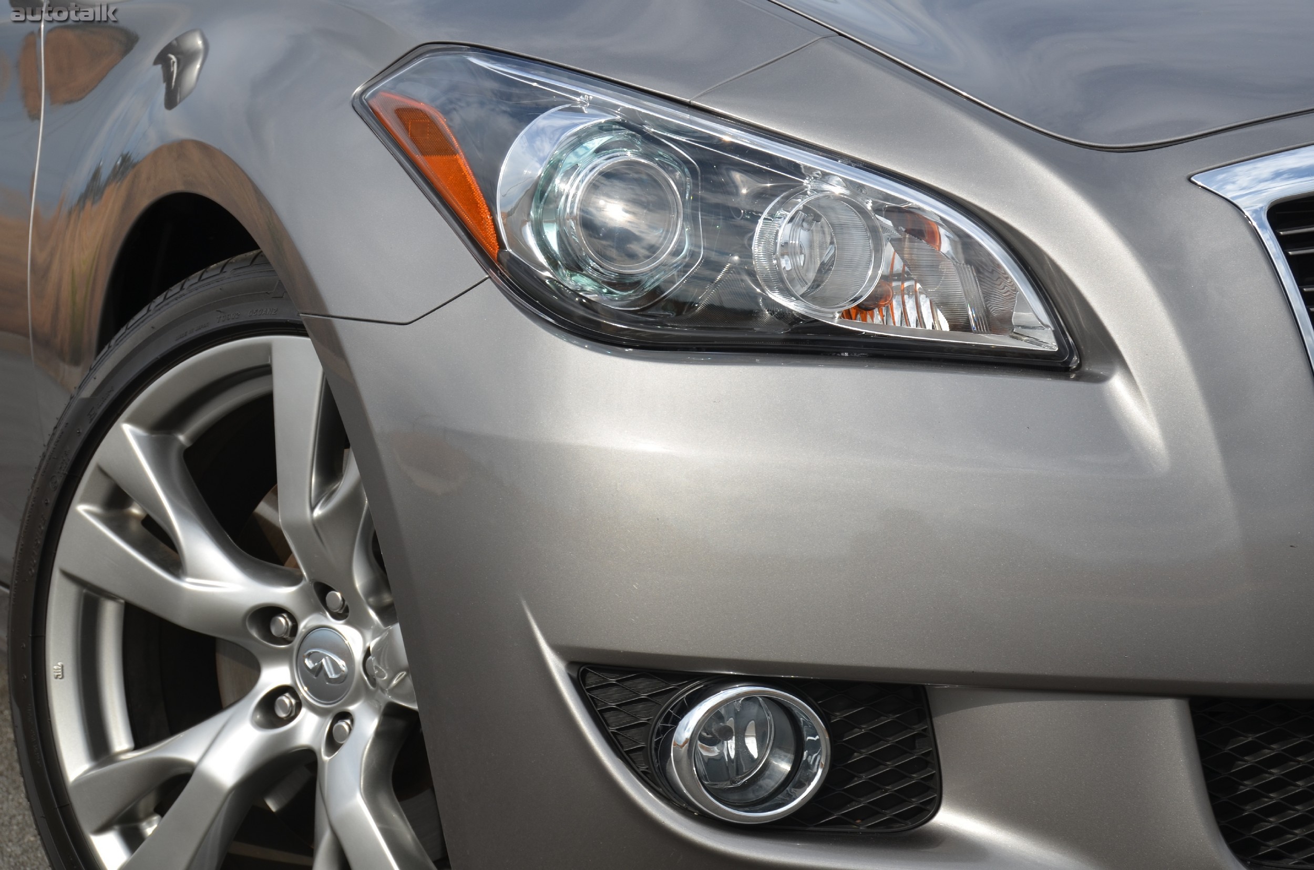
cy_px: 435
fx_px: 3005
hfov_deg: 24.7
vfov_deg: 16.5
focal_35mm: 82
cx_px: 657
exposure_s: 1/250
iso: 100
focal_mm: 55
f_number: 8
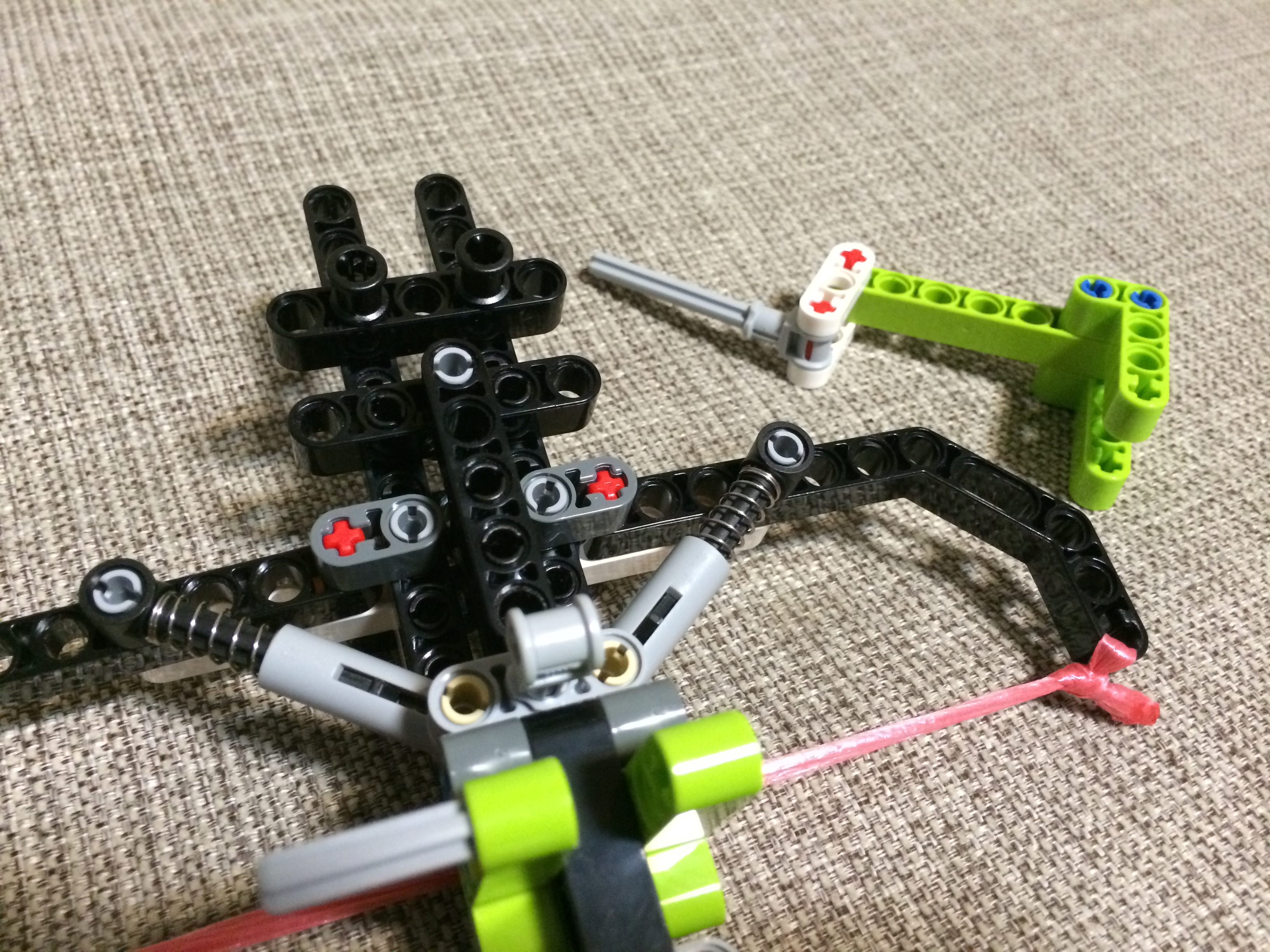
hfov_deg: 60.0
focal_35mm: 30
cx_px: 635
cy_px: 476
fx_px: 1101
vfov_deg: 46.8
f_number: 2.2
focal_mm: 4.12
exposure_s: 1/15
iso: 400
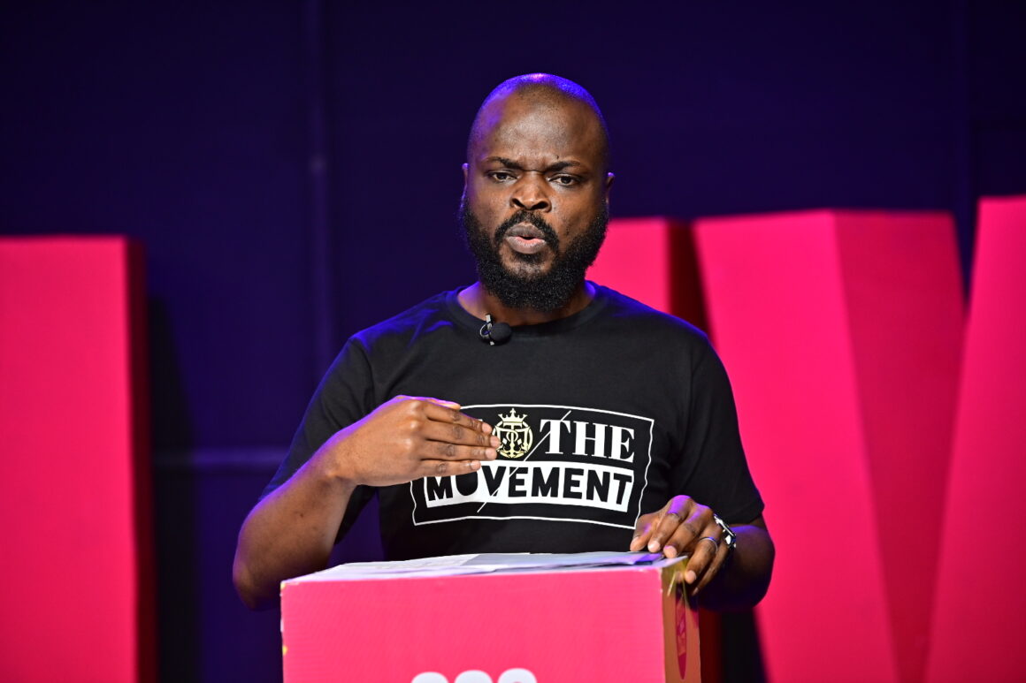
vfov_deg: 7.8
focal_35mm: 175
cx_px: 513
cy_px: 342
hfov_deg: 11.7
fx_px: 4986
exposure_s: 1/400
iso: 500
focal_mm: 175
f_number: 3.5
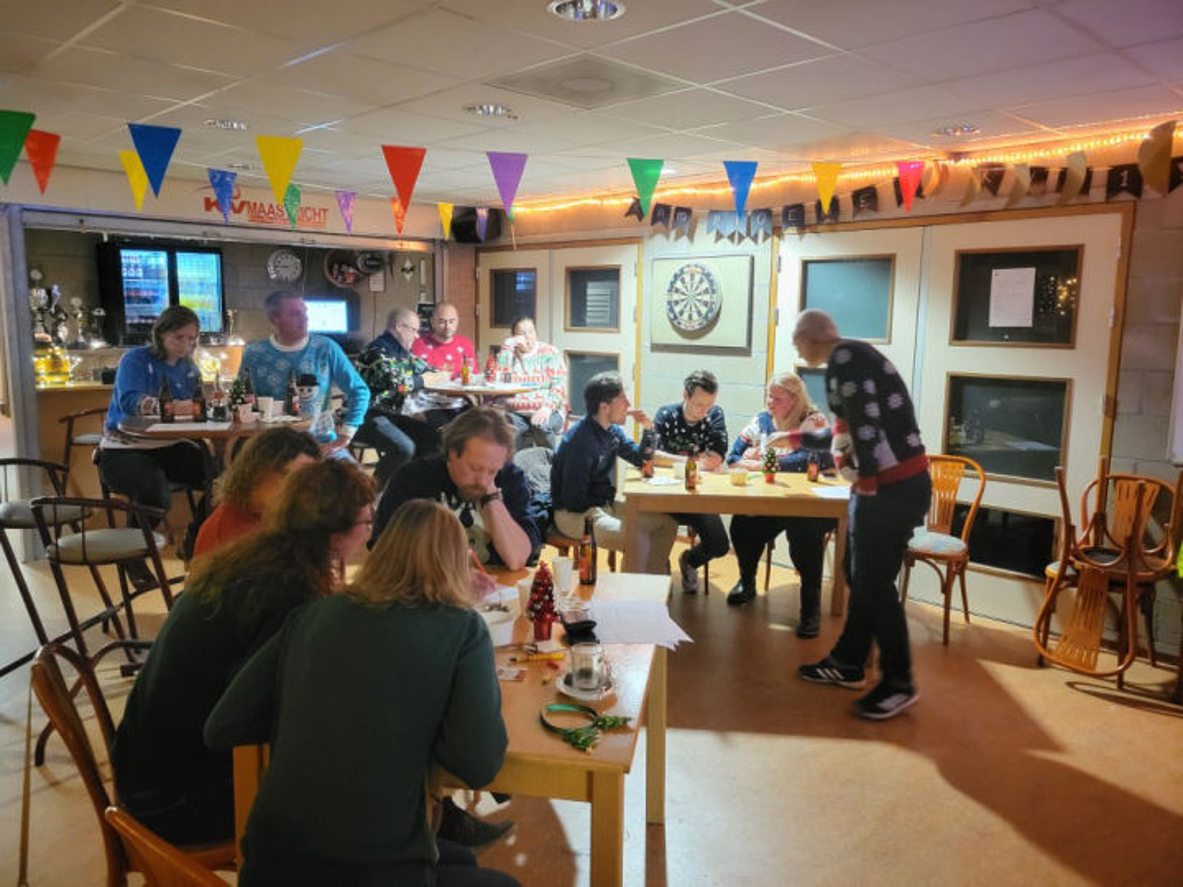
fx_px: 889
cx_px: 592
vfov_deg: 53.1
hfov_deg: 67.3
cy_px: 444
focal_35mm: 26
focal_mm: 5.4
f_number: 1.8
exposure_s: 1/25
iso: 1600
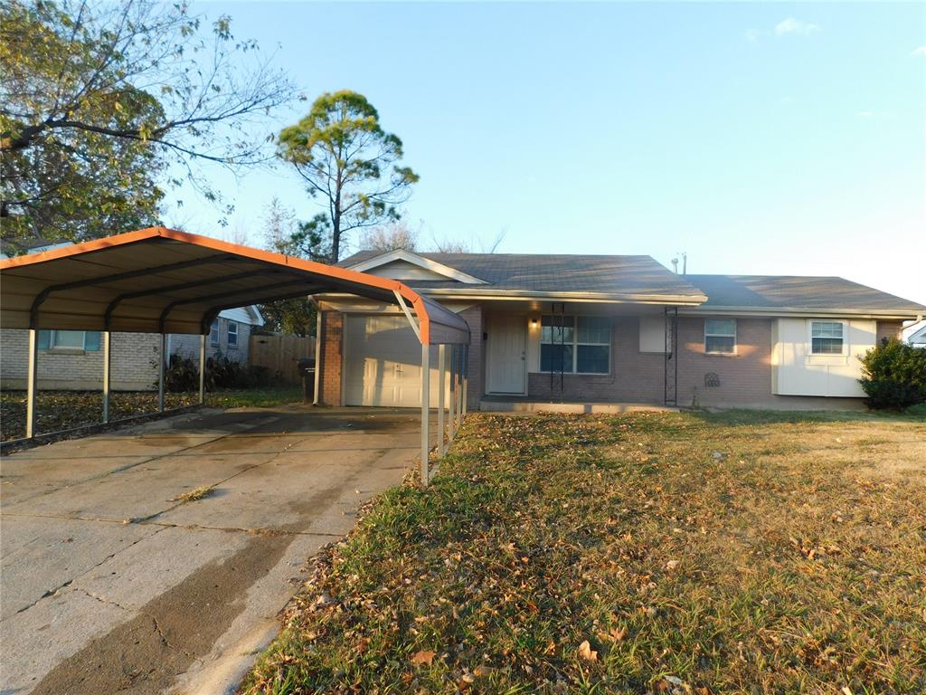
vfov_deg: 58.9
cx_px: 463
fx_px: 615
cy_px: 348
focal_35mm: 23
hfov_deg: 73.9
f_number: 3
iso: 125
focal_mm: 4
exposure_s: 1/250
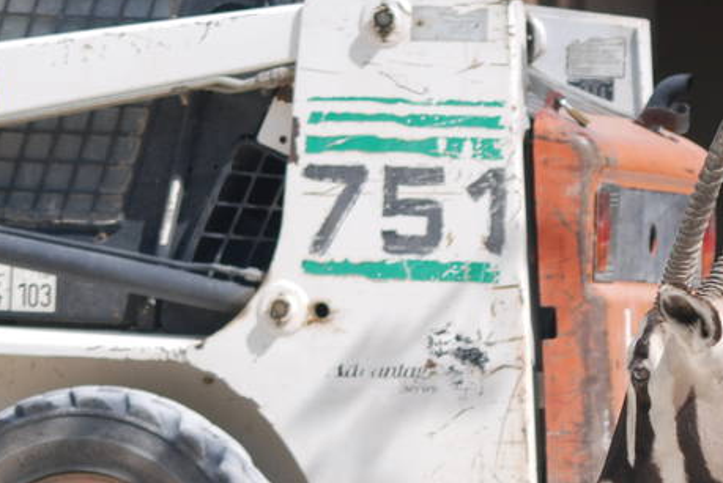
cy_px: 496
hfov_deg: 4.1
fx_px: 9986
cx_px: 622
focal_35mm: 497
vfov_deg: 2.8
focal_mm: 95
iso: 100
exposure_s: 1/500
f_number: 5.6
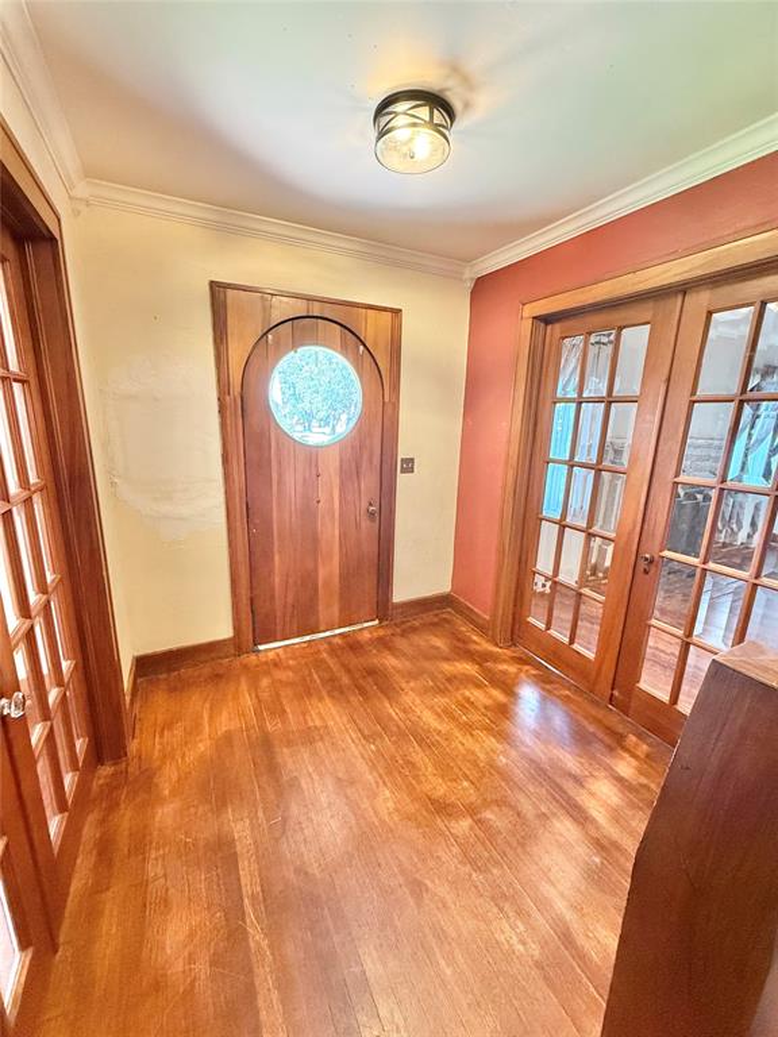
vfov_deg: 102.1
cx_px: 389
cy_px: 518
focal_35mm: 14
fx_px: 420
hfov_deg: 85.7
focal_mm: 2.22
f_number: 2.2
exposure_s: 1/60
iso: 500
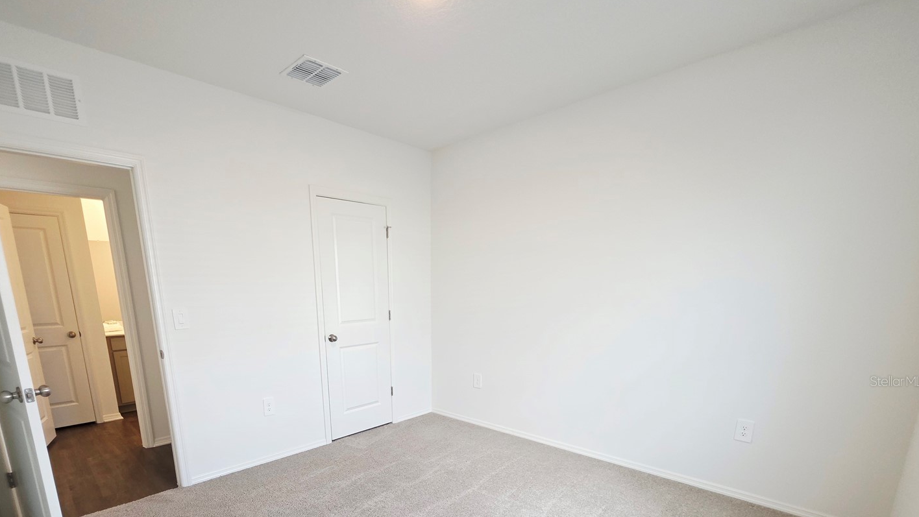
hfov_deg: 99.0
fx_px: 390
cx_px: 412
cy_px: 381
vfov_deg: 63.6
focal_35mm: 16
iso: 200
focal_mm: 2.2
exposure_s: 1/120
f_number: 1.9
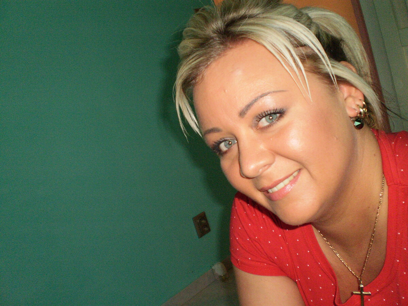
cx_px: 204
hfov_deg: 51.4
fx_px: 424
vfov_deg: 39.7
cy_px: 153
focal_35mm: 36
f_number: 3.1
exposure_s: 1/250
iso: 400
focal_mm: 6.3
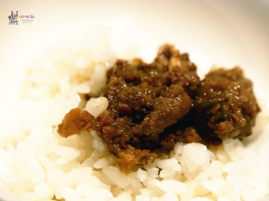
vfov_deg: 5.3
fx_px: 2176
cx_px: 134
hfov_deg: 7.1
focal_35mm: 280
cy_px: 100
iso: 640
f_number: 5.6
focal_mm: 140
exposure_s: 1/40
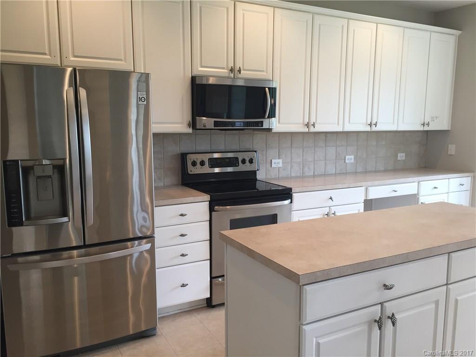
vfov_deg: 48.2
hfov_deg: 61.7
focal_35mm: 29
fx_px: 399
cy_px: 178
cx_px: 238
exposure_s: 1/30
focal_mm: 4.15
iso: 32
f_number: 2.2
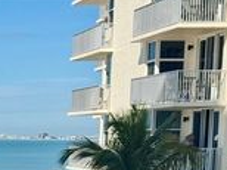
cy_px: 270
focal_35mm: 156
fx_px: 1021
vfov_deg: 9.2
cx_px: -90
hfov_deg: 12.2
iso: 64
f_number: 1.78
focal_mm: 6.76
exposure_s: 1/7937
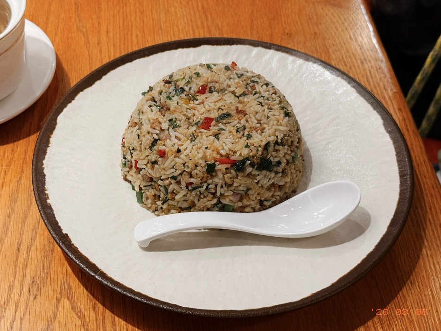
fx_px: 663
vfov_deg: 28.0
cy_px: 162
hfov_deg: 36.8
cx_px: 222
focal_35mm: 52
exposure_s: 1/50
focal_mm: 6.76
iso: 80
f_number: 1.78
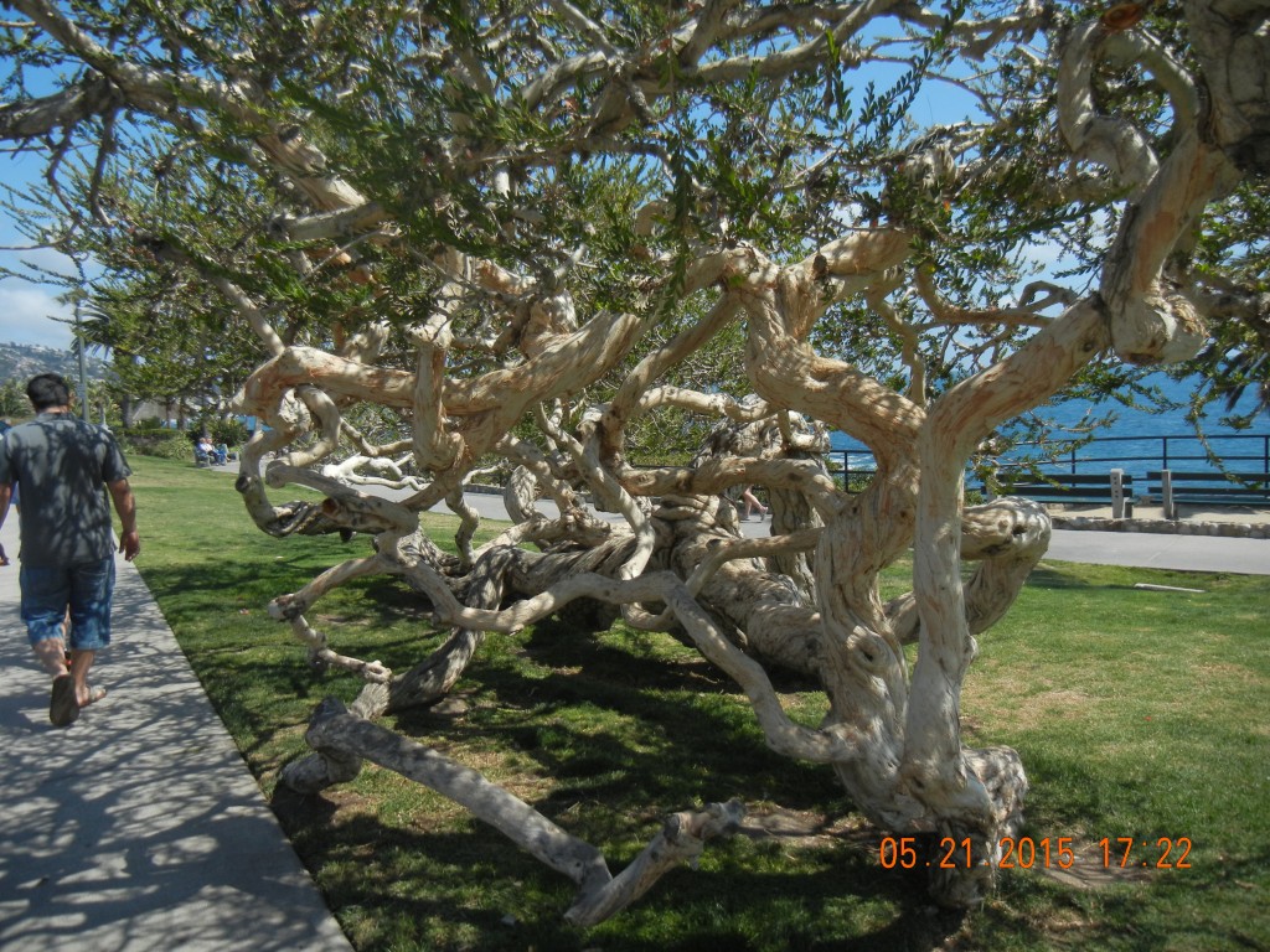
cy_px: 476
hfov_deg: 60.0
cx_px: 635
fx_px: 1101
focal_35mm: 30
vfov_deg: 46.8
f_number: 7
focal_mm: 5.4
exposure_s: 1/422
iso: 160
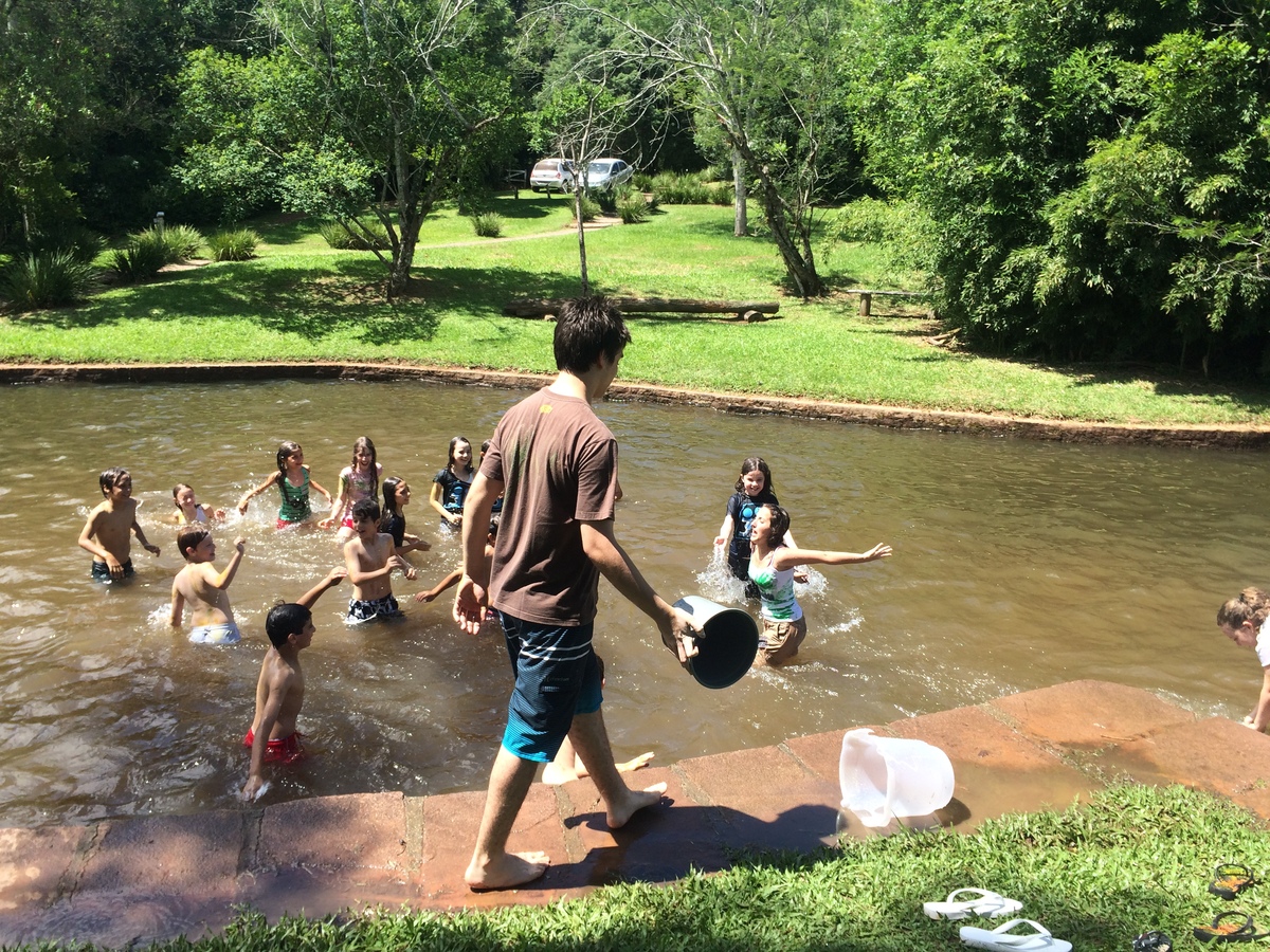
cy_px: 476
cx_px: 635
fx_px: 1064
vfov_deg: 48.2
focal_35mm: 29
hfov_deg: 61.7
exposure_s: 1/892
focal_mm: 4.15
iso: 32
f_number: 2.2
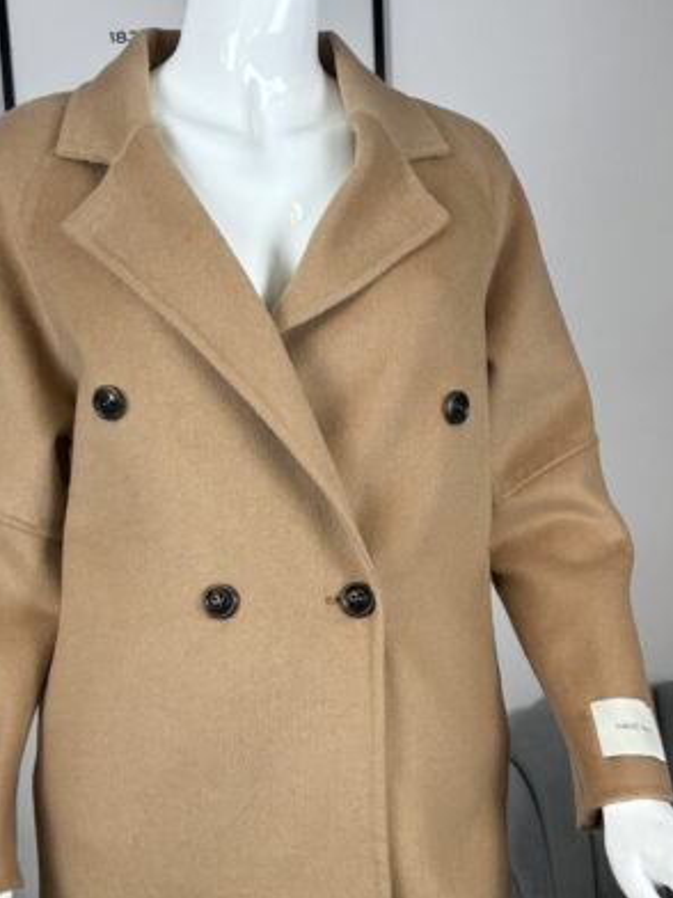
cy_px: 513
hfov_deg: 27.5
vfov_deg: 36.1
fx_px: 1374
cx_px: 282
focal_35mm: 53
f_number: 1.5
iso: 40
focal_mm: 5.7
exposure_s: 1/100
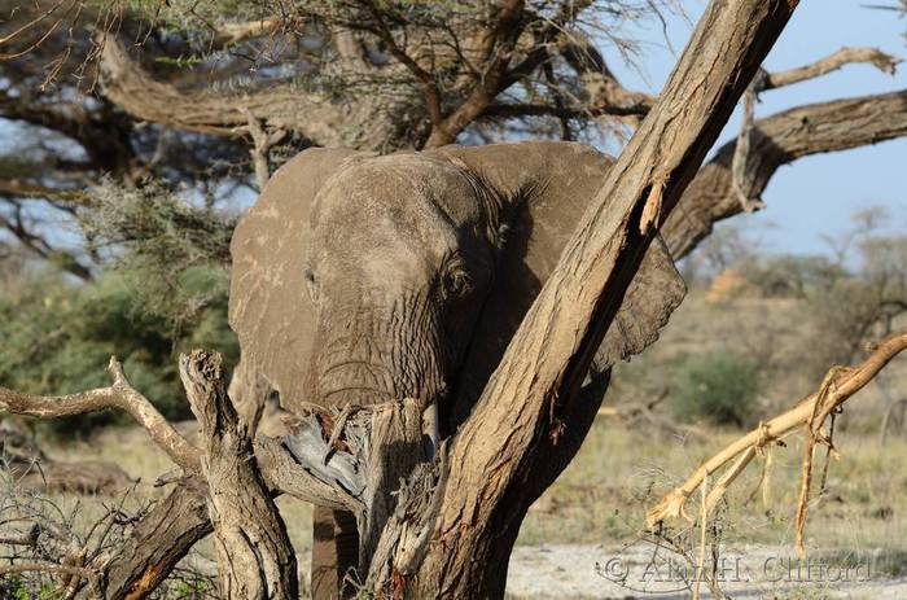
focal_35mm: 300
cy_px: 300
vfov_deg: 4.6
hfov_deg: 6.9
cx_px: 454
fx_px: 7540
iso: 200
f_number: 7.1
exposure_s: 1/400
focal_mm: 200
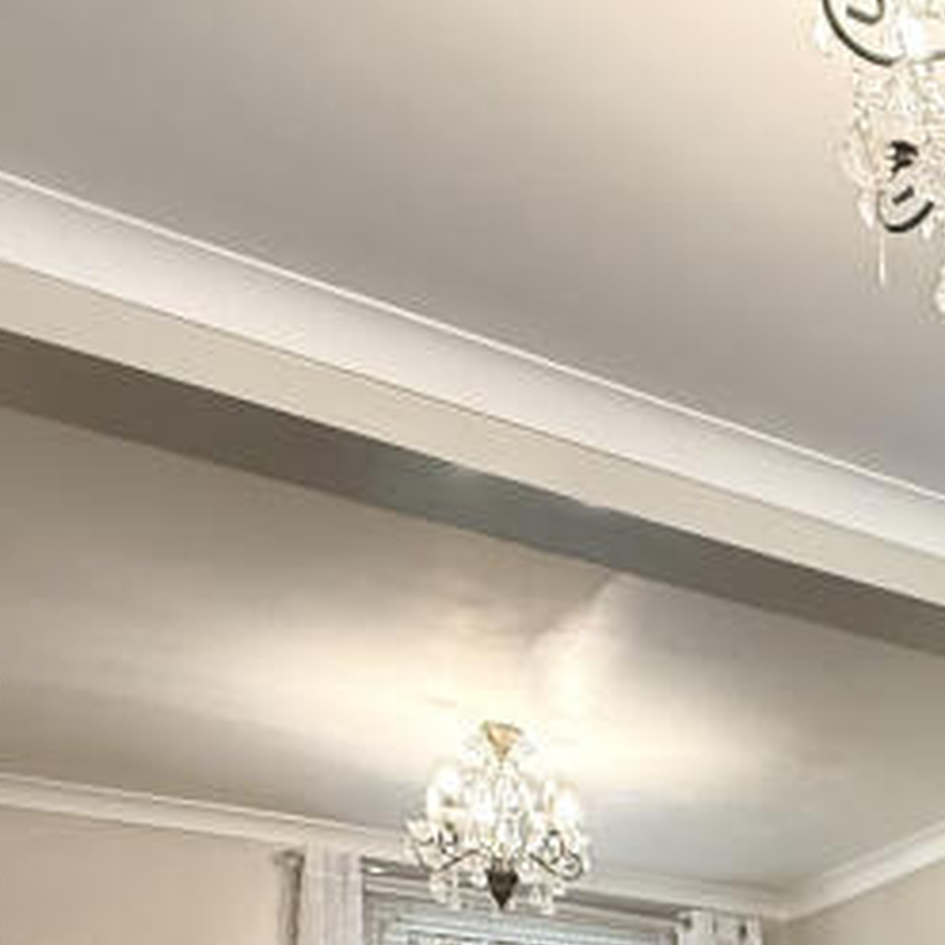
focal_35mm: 51
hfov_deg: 28.6
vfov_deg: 27.6
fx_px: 1575
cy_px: 1238
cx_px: 1158
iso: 250
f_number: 2.2
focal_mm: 2.22
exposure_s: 1/100
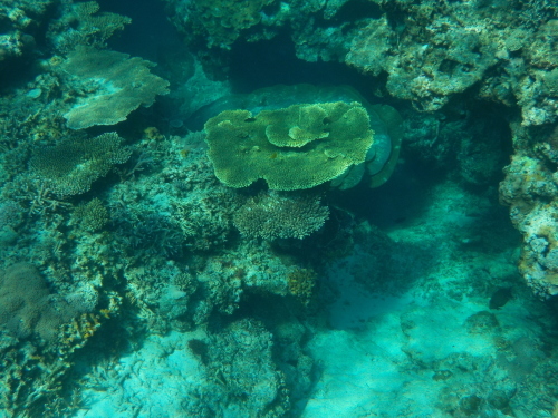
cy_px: 209
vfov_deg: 46.8
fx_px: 484
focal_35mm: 30
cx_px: 279
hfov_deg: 60.0
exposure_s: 1/500
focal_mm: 4.1
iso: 125
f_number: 3.3
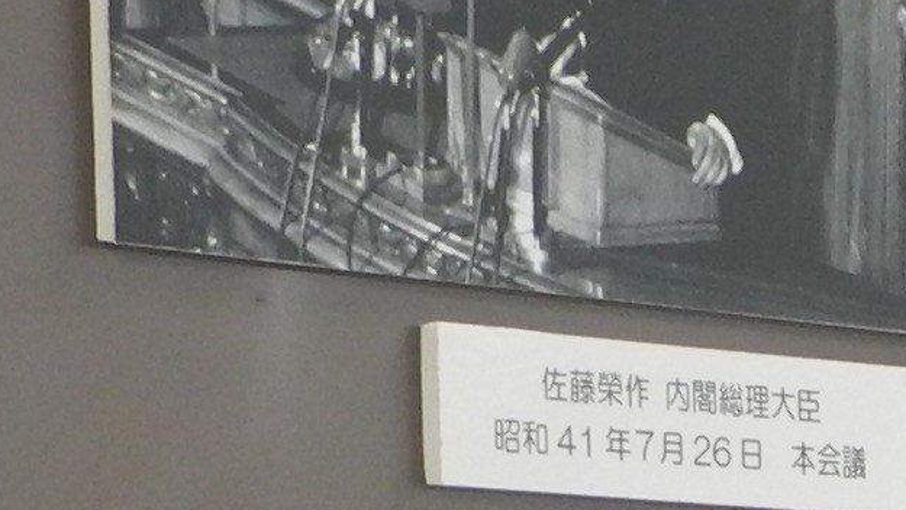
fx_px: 7642
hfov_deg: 6.5
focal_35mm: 318
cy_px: 1529
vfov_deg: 3.7
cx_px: 2080
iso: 360
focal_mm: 10.7
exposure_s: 1/30
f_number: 3.5
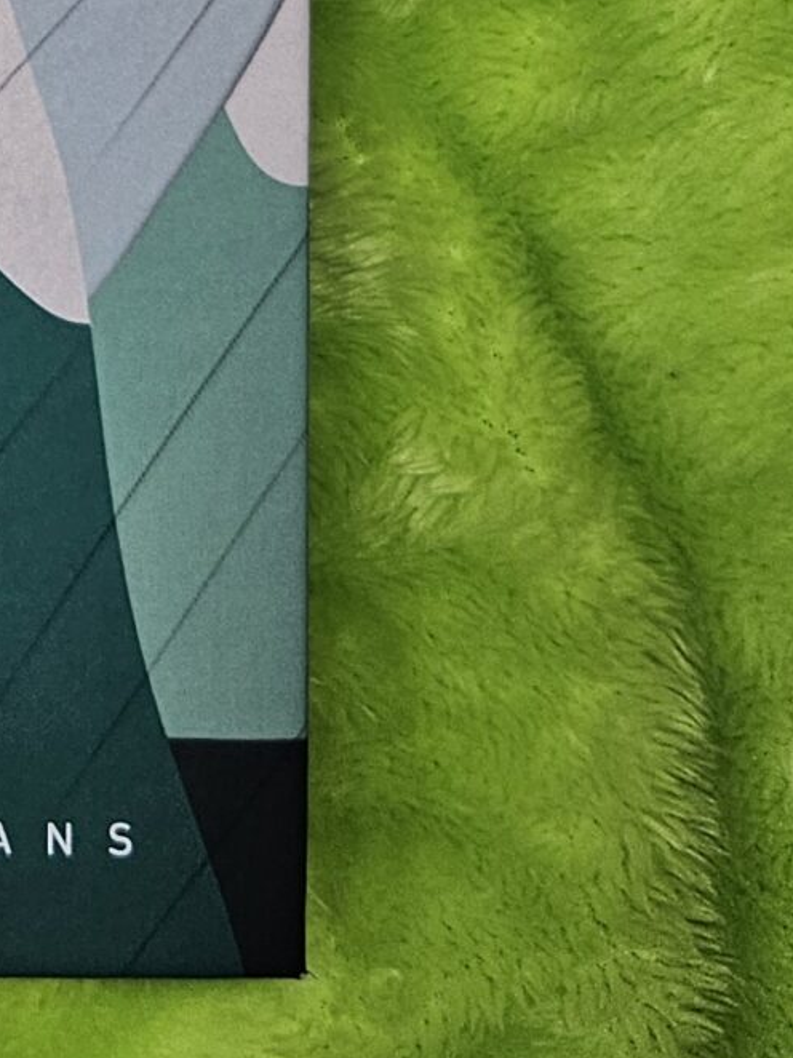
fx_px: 2720
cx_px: -470
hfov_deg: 15.1
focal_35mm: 89
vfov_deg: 20.5
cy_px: -232
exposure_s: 1/190
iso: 125
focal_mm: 5.4
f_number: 1.8
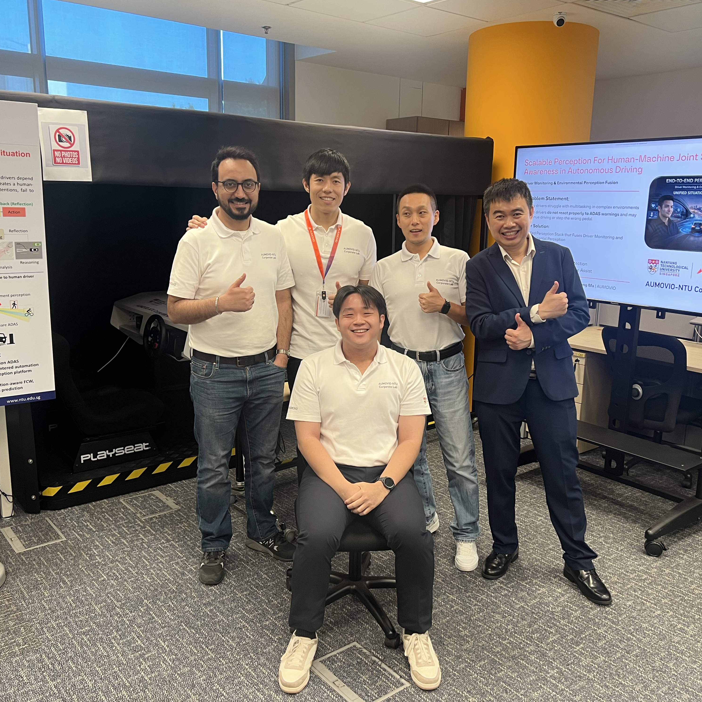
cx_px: 358
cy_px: 351
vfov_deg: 52.5
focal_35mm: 31
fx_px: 711
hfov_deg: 52.5
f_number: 1.5
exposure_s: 1/50
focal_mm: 5.7
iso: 64
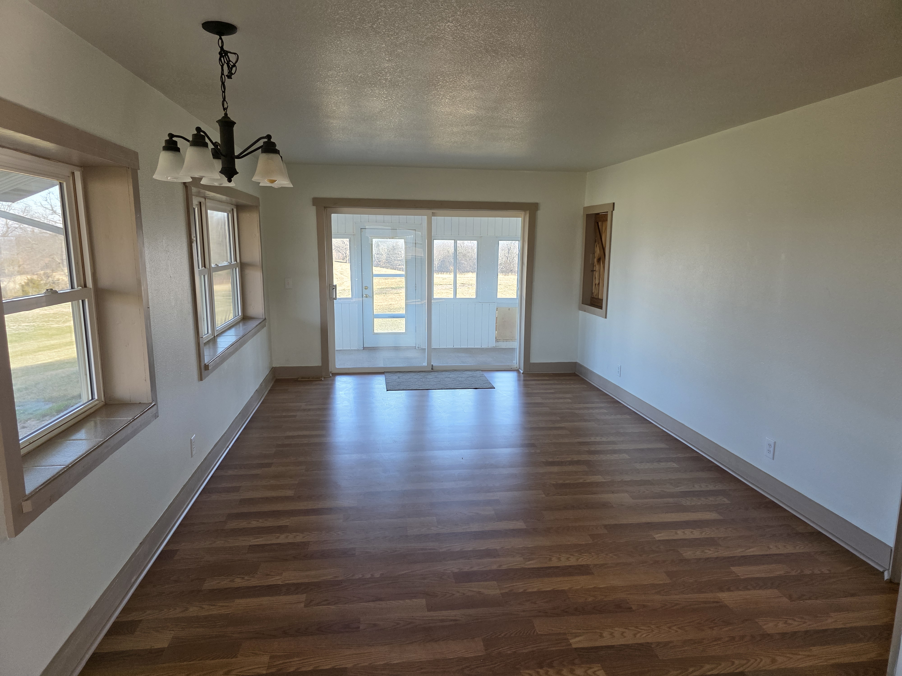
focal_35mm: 23
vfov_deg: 58.9
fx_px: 599
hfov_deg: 73.9
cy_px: 338
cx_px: 451
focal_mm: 6.3
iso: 160
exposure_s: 1/180
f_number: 1.7
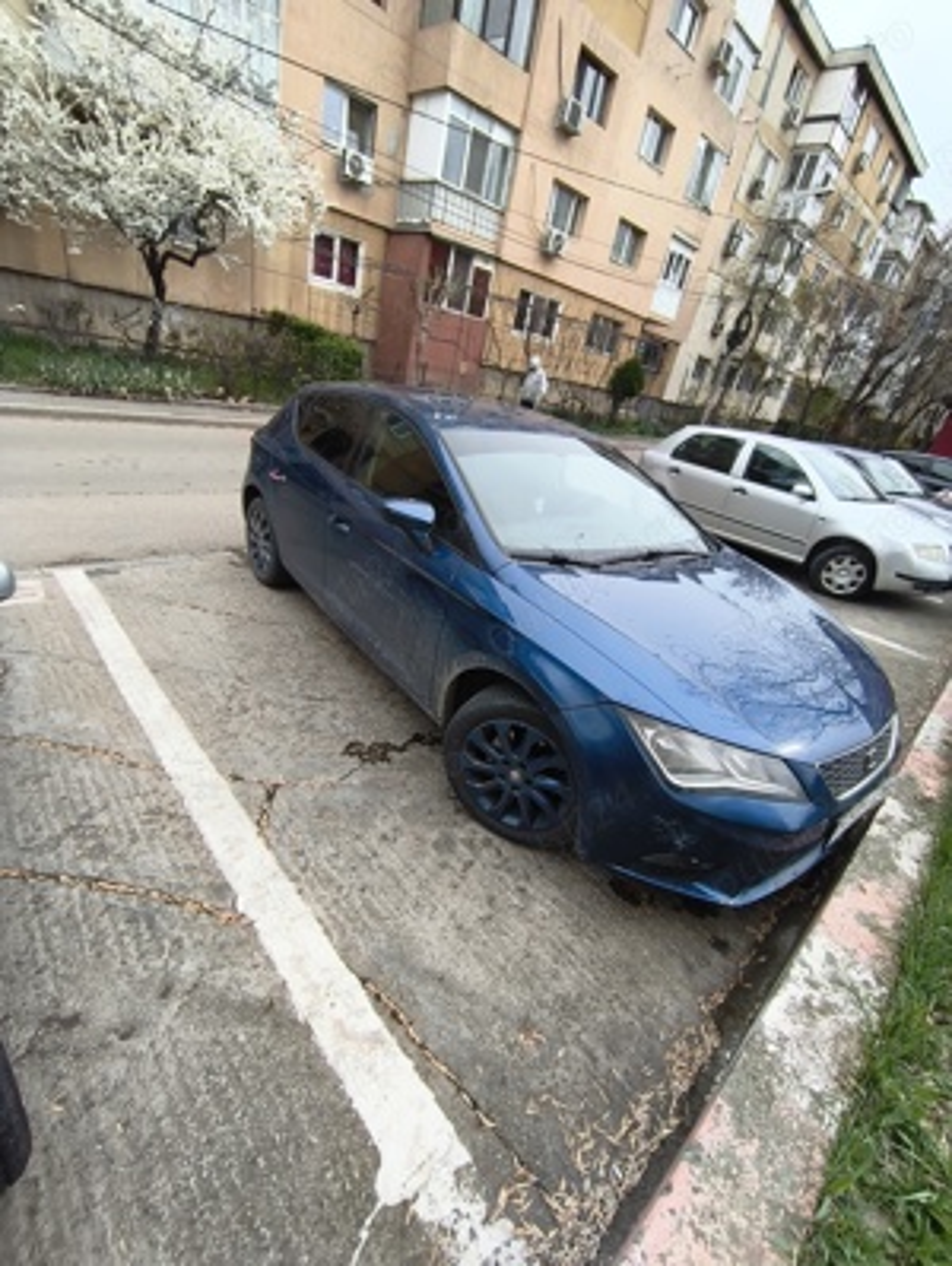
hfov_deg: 81.8
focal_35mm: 15
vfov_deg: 98.1
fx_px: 549
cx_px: 476
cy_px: 633
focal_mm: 1.65
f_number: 2.2
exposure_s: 1/834
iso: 50
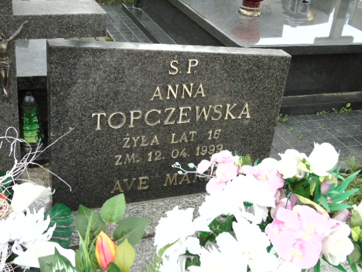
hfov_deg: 41.2
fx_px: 481
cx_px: 181
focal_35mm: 46
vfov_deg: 31.5
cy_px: 136
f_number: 4.1
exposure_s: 1/100
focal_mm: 8.2
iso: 80
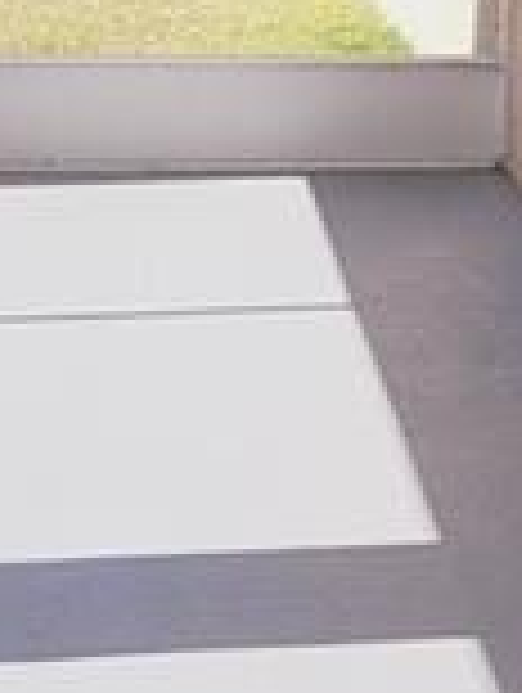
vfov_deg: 19.1
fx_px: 2025
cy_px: 76
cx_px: 108
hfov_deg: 14.6
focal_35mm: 101
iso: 64
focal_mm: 2.2
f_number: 2.2
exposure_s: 1/794
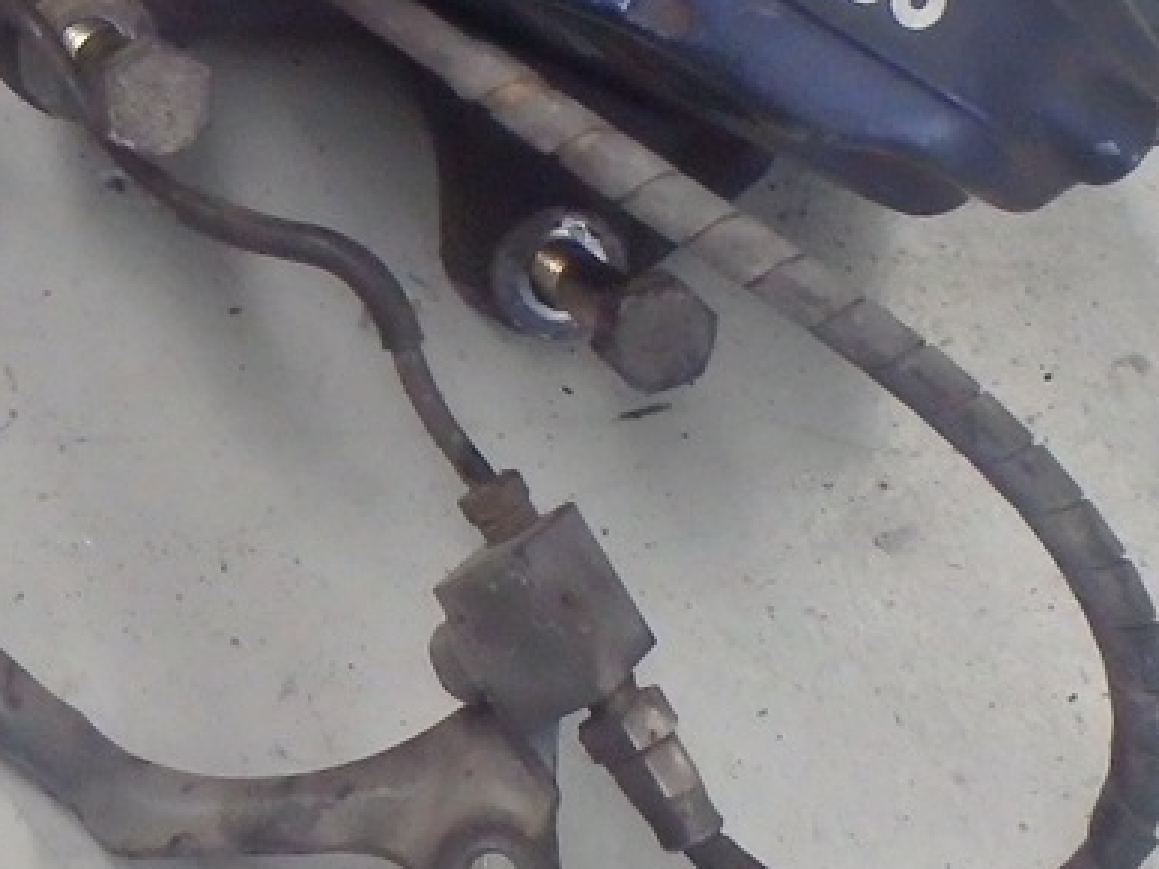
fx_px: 3114
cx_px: -311
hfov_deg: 19.6
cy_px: -69
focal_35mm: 93
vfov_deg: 15.5
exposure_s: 1/320
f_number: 3.9
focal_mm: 5
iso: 800
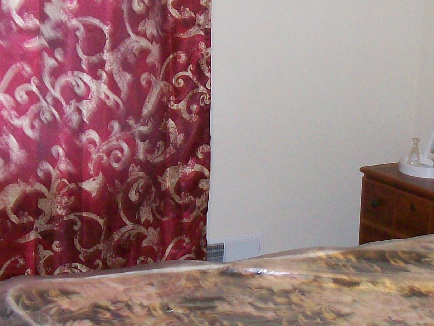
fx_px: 1116
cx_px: 250
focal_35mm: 89
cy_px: 203
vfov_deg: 16.6
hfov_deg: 22.0
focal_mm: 6
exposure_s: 1/64
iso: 200
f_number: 2.7
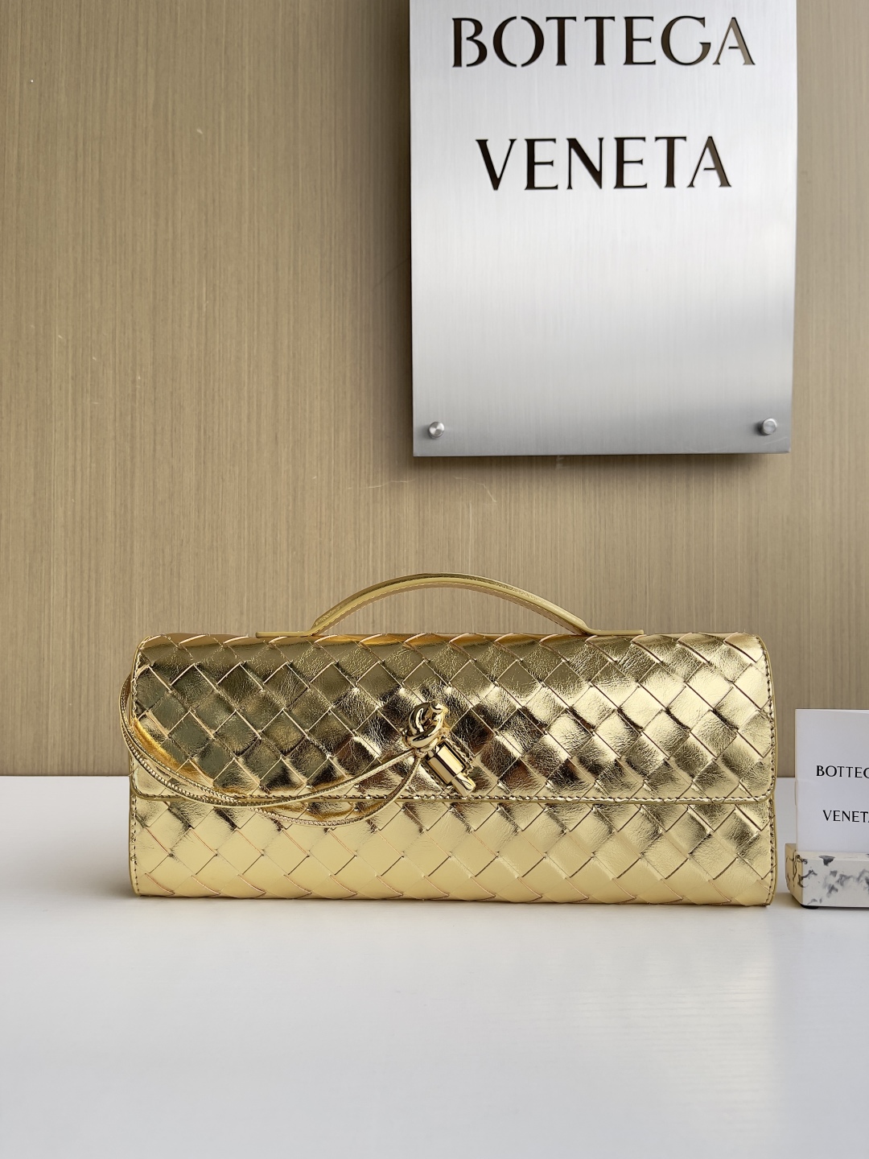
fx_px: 870
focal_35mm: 26
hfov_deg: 53.1
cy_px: 580
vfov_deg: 67.3
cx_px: 434
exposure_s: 1/367
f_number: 1.6
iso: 32
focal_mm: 5.1
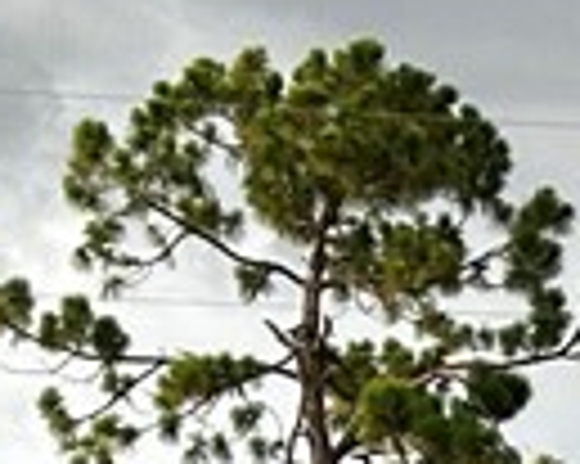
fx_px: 6364
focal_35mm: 371
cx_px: 2239
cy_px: 1279
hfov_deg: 4.8
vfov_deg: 4.1
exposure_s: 1/442
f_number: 1.78
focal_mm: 6.86
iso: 64
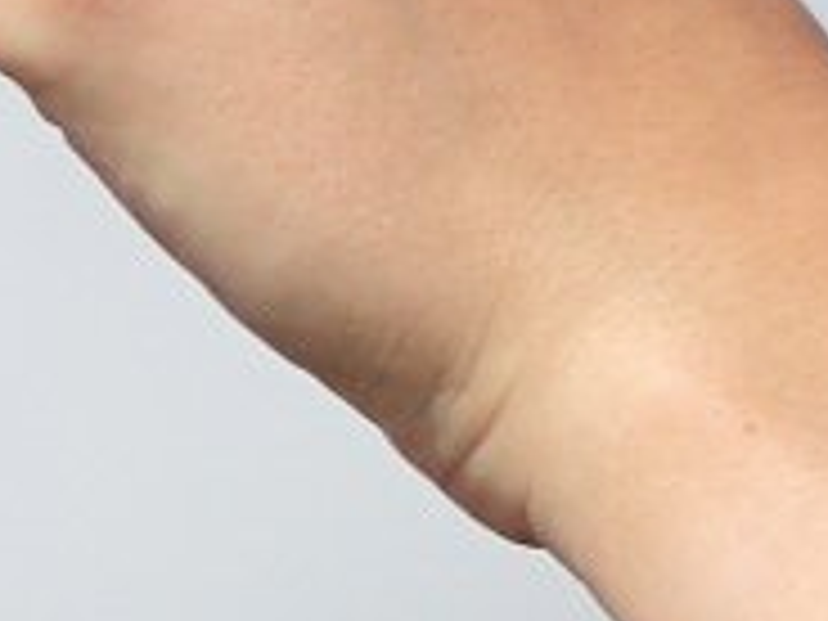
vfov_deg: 5.4
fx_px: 6578
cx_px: -1262
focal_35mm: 275
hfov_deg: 6.8
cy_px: -184
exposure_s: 1/200
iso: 100
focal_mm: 6.86
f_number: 10
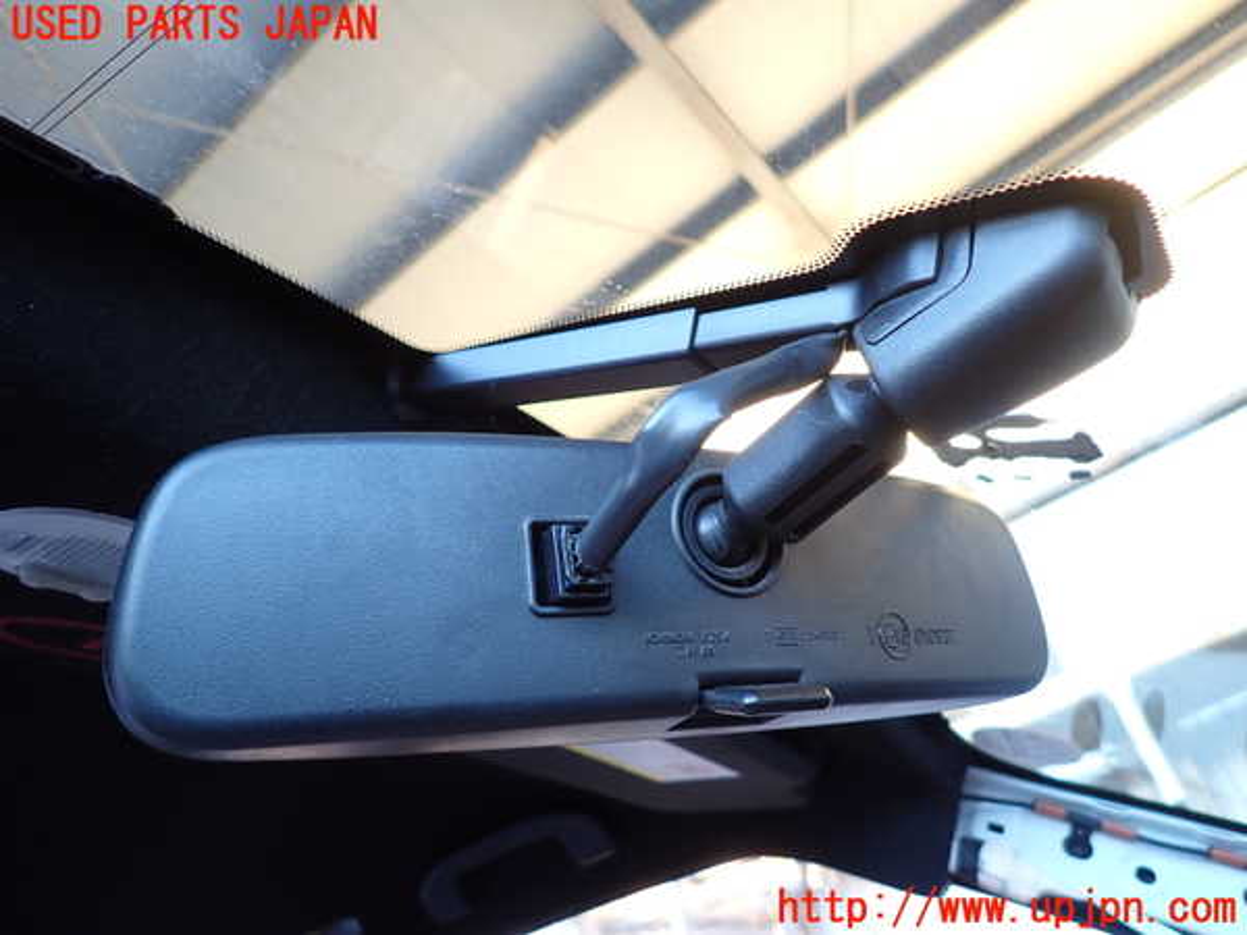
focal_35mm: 25
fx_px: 901
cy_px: 468
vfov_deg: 54.9
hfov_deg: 69.4
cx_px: 624
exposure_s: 1/30
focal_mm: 4.5
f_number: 2
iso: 200
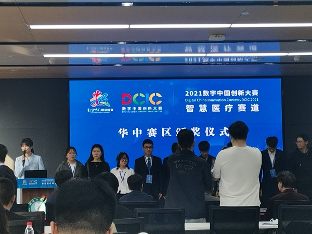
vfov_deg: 16.6
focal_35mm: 89
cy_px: 117
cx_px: 156
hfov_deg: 22.0
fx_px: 802
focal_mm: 4.75
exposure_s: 1/100
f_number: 1.8
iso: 80
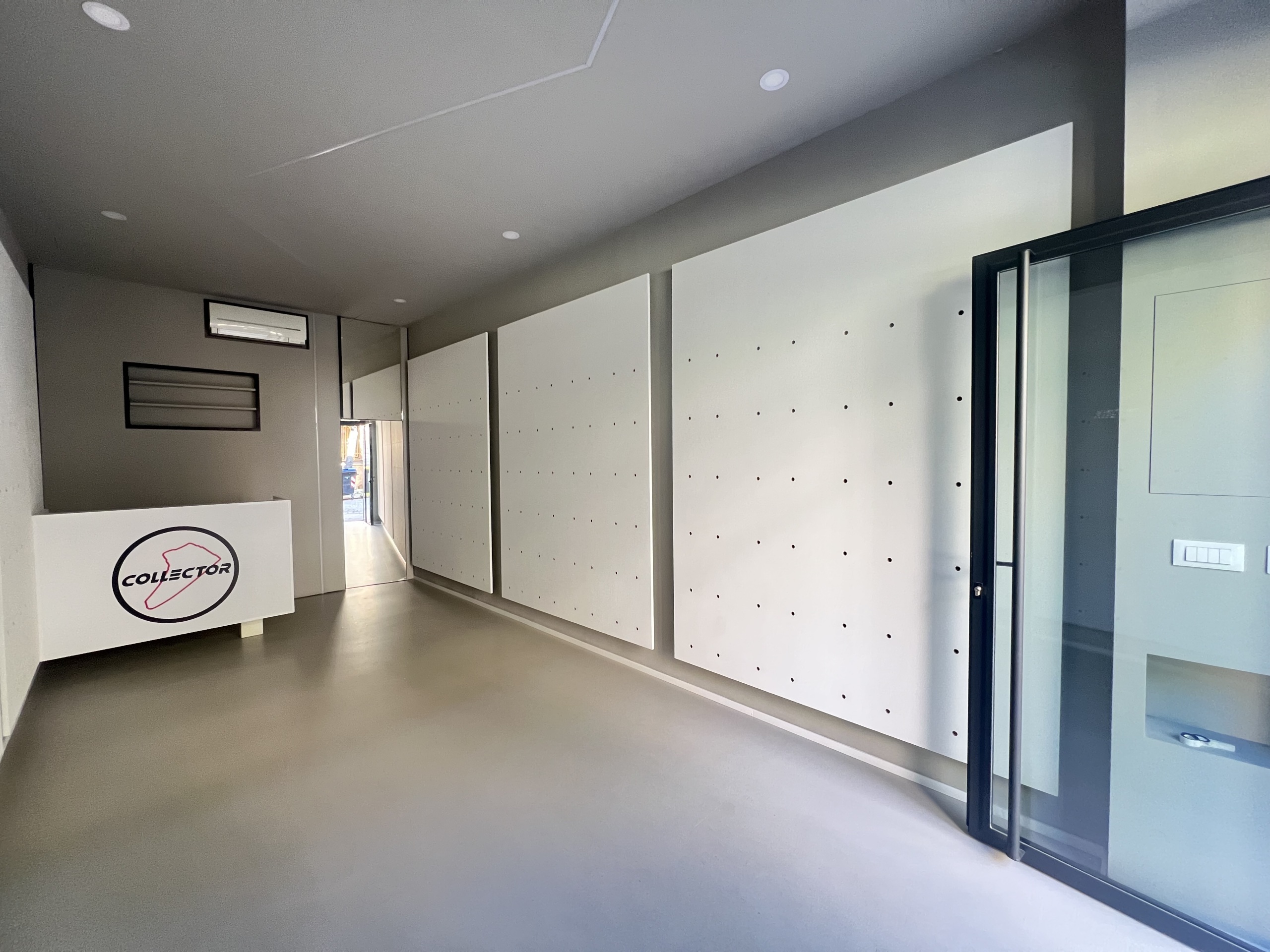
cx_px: 635
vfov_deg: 89.9
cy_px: 476
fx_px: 477
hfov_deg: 106.2
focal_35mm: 13
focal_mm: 1.57
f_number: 1.8
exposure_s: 1/60
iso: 320
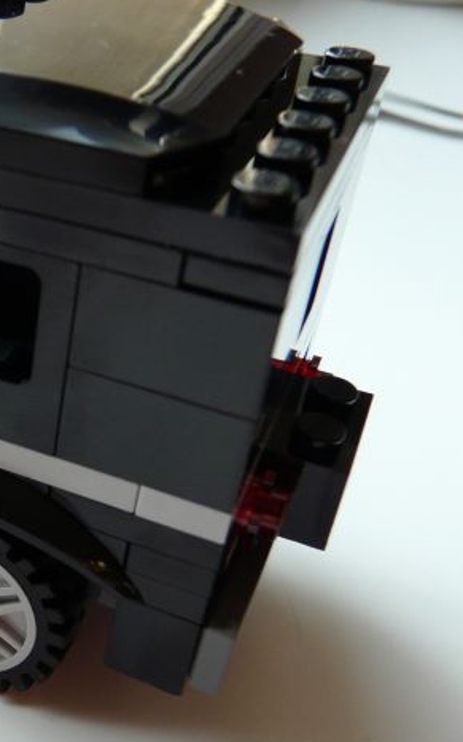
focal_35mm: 51
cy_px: 390
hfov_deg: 22.5
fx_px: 1030
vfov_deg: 39.6
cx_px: -151
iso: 100
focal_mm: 4.6
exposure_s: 1/50
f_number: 2.8
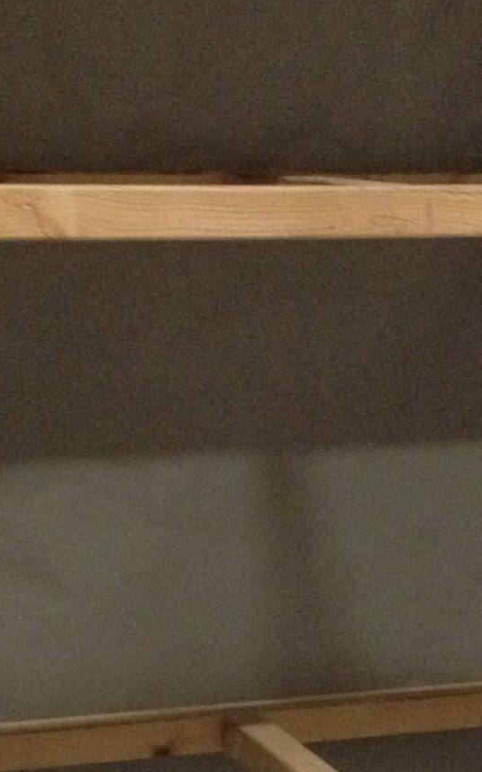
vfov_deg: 18.6
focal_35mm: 111
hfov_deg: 11.8
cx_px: 251
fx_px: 2333
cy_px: 637
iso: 400
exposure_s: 1/15
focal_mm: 4.28
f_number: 2.4
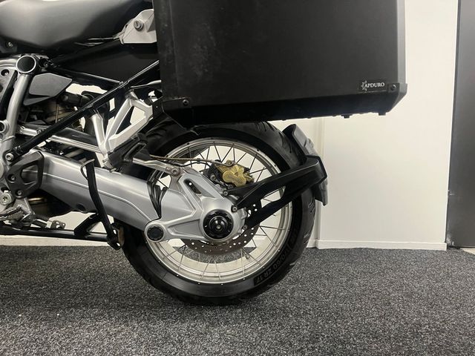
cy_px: 178
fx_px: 357
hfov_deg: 67.3
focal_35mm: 26
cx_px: 238
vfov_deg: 53.1
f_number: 1.6
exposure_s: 1/50
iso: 250
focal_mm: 5.1
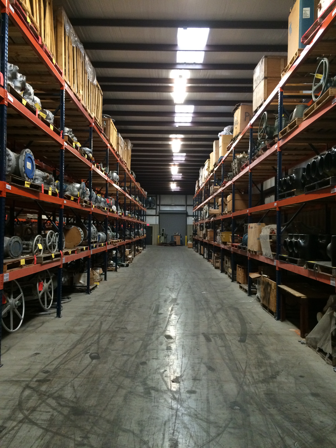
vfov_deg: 61.7
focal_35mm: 29
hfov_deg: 48.2
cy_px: 224
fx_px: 375
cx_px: 168
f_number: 2.2
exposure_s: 1/24
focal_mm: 4.15
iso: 320
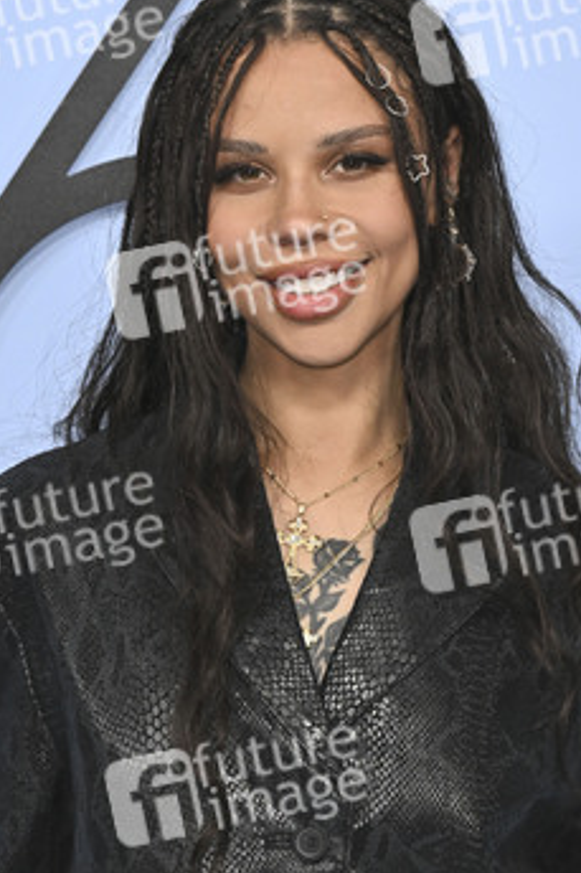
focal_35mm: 143
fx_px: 3465
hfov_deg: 9.6
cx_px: 310
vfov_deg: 14.4
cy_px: 406
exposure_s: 1/320
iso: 1600
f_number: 6.3
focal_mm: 82
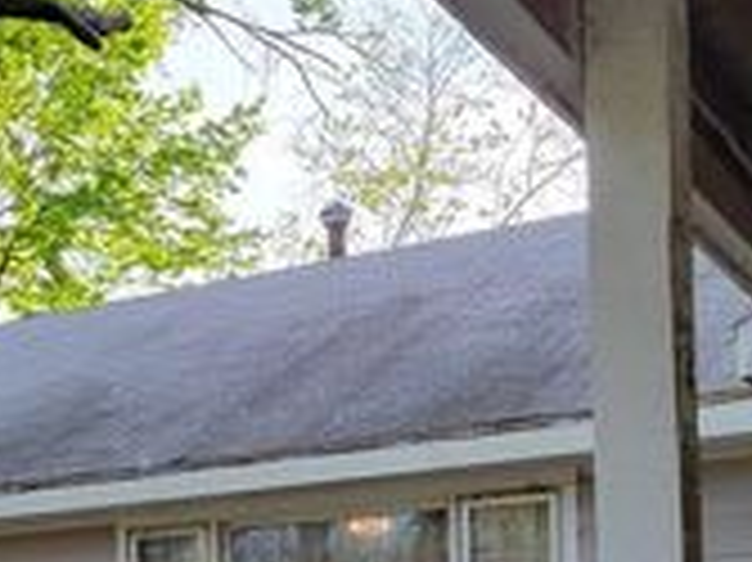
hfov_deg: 24.6
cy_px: 762
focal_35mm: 78
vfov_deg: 17.5
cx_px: 153
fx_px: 1693
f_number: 1.8
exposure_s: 1/247
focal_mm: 5.4
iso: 40
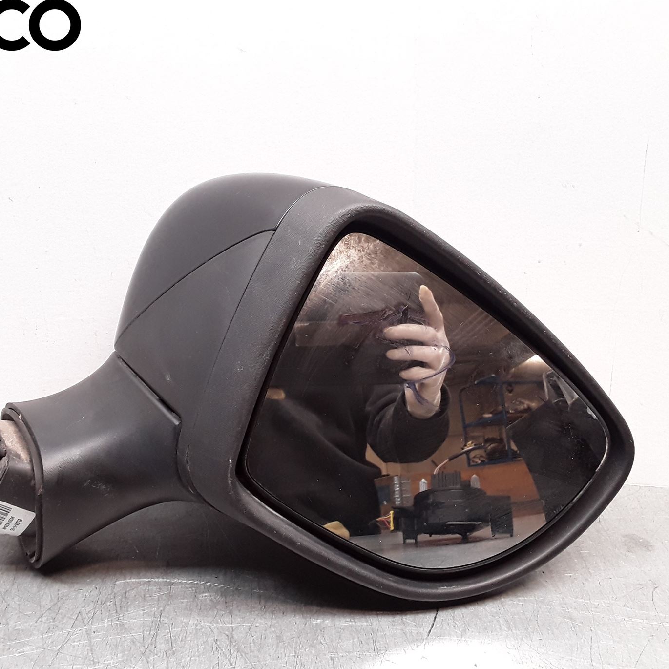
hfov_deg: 44.8
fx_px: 809
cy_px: 373
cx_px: 281
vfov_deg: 44.8
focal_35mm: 37
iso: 100
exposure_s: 1/50
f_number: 1.9
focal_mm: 2.91
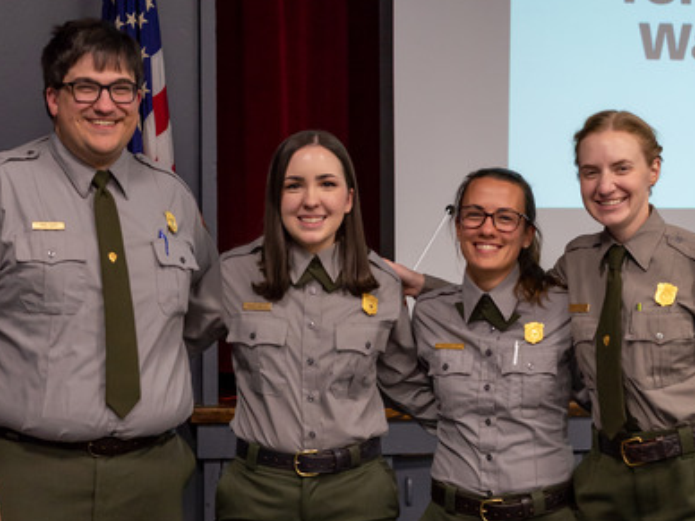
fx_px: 1847
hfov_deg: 21.3
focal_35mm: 92
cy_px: 308
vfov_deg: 16.1
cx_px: 363
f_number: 4.5
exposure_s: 1/125
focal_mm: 50
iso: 2000
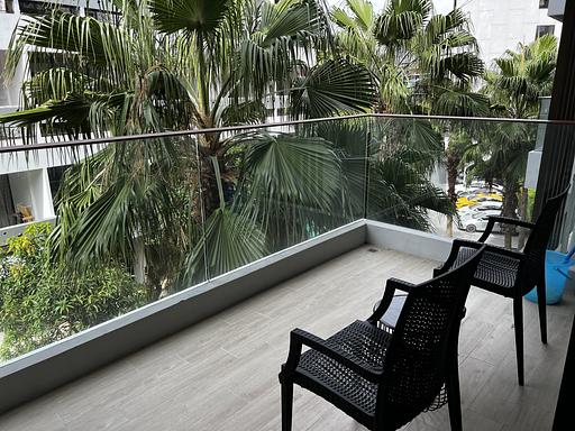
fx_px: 432
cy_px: 216
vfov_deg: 53.1
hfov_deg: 67.3
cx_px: 288
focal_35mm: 26
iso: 50
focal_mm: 5.7
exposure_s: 1/840
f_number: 1.5
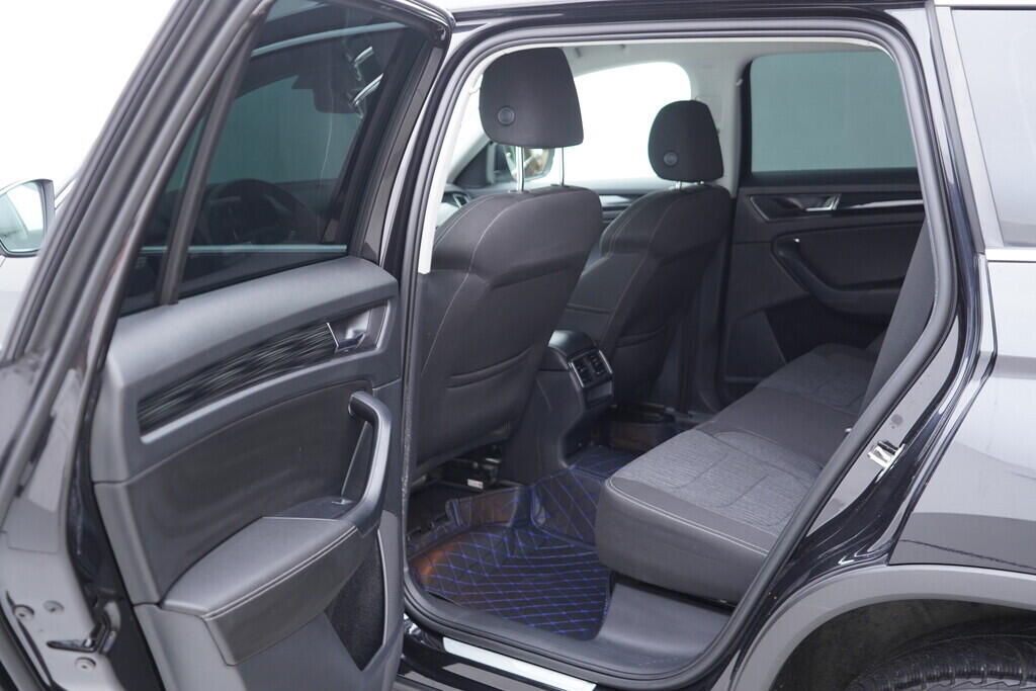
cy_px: 346
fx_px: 1036
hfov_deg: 53.1
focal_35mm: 36
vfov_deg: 36.9
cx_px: 518
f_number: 2.8
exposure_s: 1/40
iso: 400
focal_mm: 24
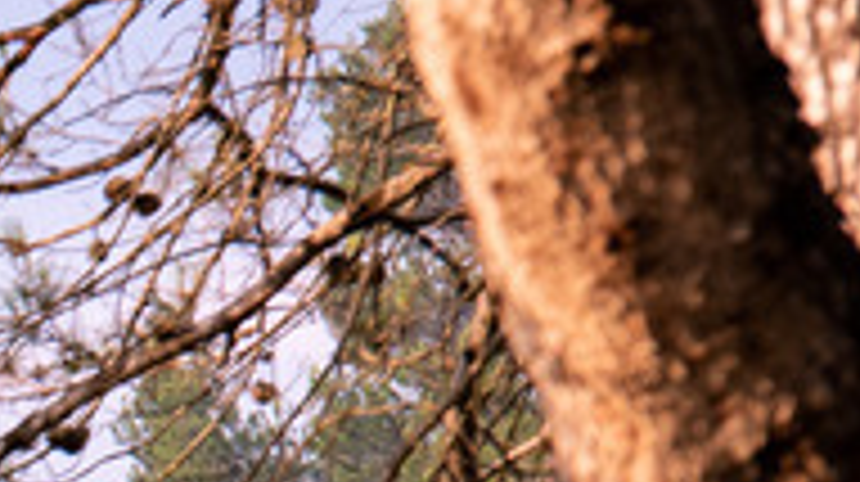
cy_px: 1978
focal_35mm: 1276
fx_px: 29069
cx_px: -2053
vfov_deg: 0.9
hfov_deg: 1.7
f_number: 9
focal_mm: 160
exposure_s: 1/125
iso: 400
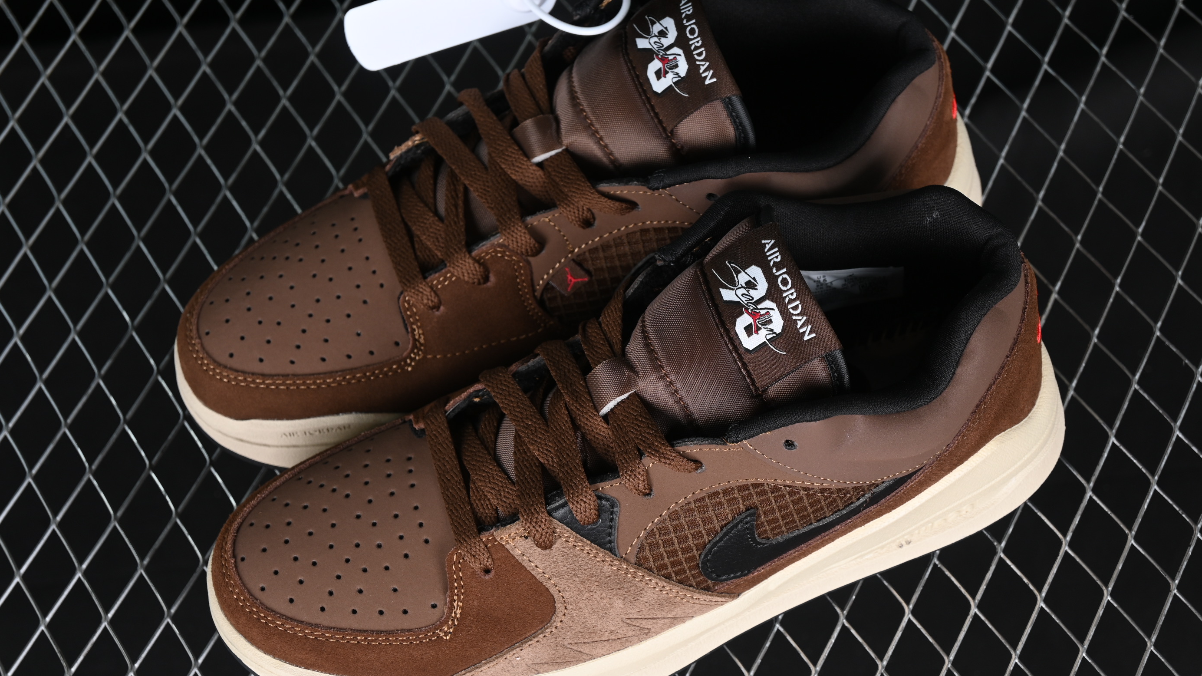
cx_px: 603
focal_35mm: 79
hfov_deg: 26.9
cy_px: 346
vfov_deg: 15.3
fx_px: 2518
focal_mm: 50
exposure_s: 1/50
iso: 160
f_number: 6.3
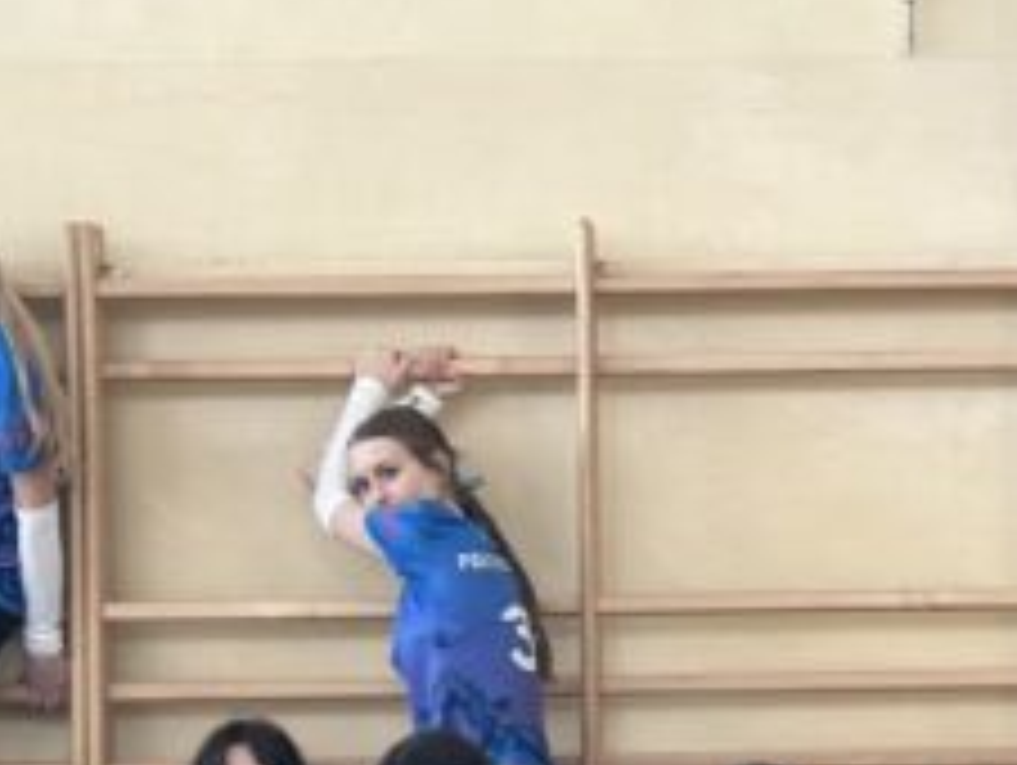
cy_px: 1044
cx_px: 1426
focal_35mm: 163
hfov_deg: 11.7
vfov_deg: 9.0
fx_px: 4794
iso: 125
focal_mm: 6.86
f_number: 1.78
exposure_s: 1/60
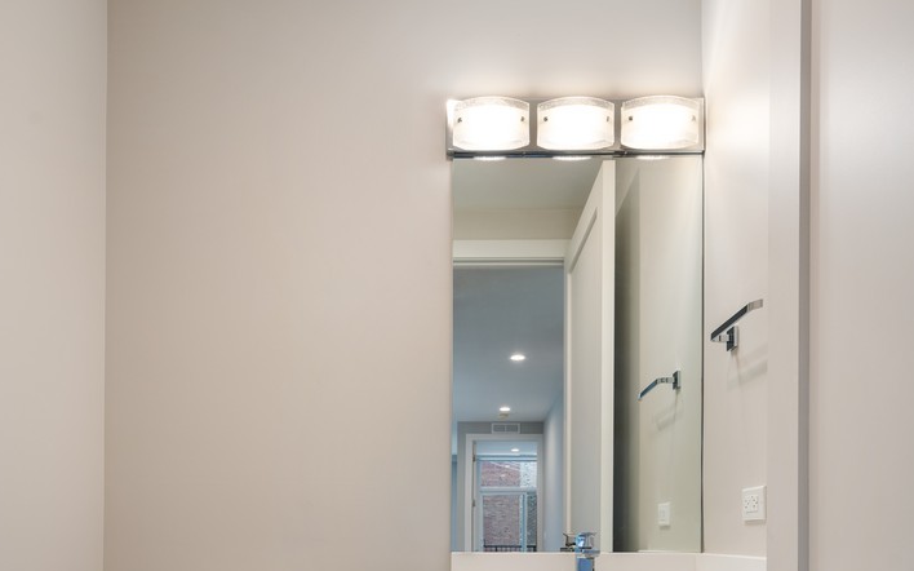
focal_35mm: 28
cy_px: 543
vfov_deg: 40.2
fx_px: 697
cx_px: 458
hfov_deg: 66.5
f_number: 8
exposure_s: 1/5
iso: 200
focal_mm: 18
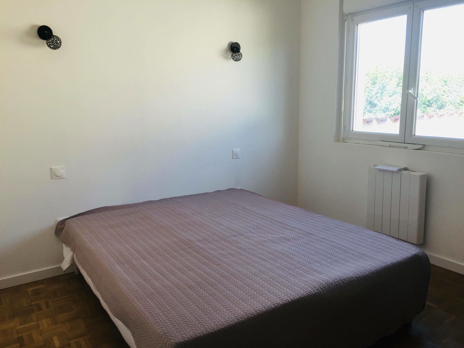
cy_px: 174
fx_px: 389
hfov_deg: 61.7
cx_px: 232
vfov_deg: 48.2
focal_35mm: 29
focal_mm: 4.15
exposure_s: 1/100
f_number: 2.2
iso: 40
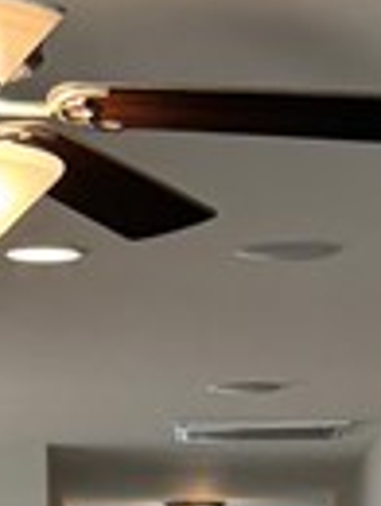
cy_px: 1090
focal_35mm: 189
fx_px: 2765
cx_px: 187
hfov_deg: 7.9
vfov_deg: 9.6
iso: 125
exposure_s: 1/120
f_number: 1.78
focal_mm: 6.76
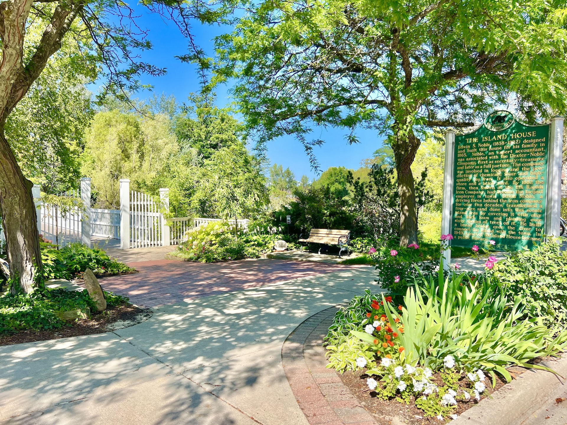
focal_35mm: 26
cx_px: 284
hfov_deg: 67.3
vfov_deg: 53.1
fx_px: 426
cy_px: 212
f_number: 1.5
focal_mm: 5.7
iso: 50
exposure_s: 1/2123
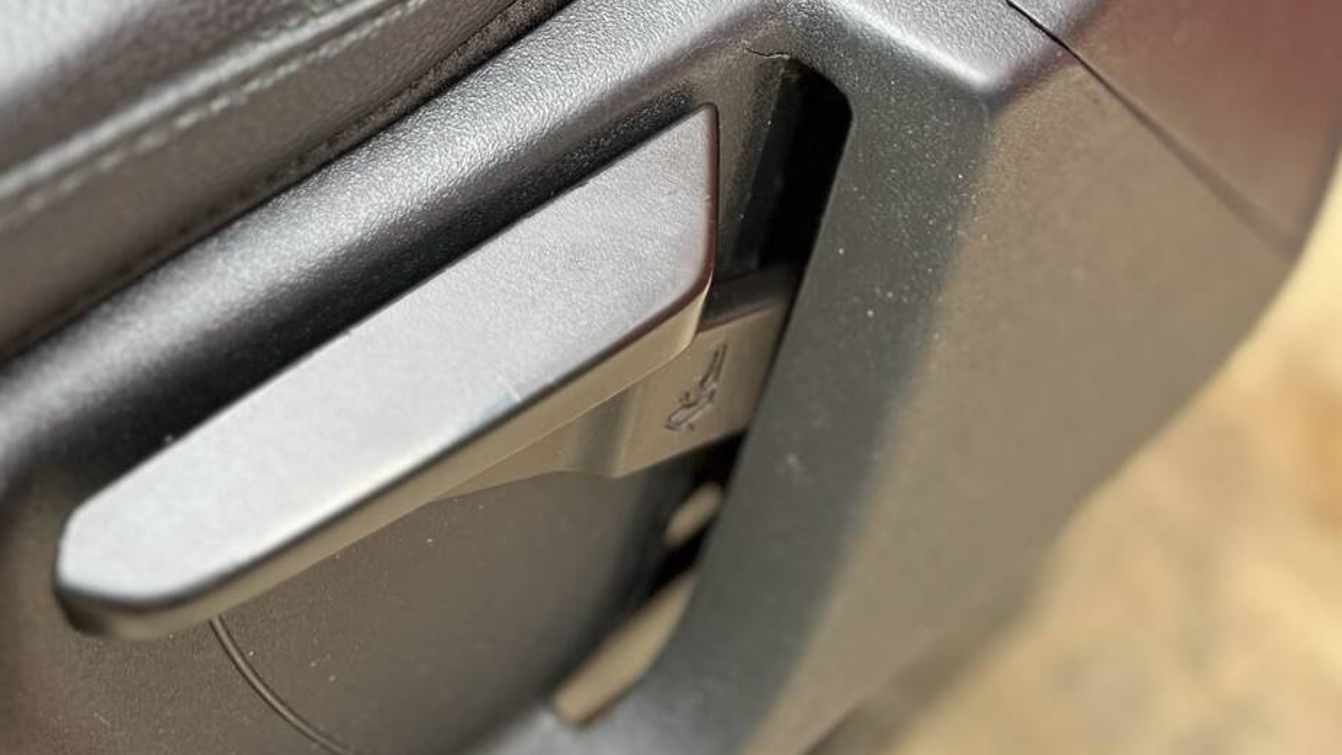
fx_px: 1743
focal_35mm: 49
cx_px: 680
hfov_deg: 42.1
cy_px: -254
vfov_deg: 21.8
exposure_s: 1/121
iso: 80
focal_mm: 5.1
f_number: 1.6
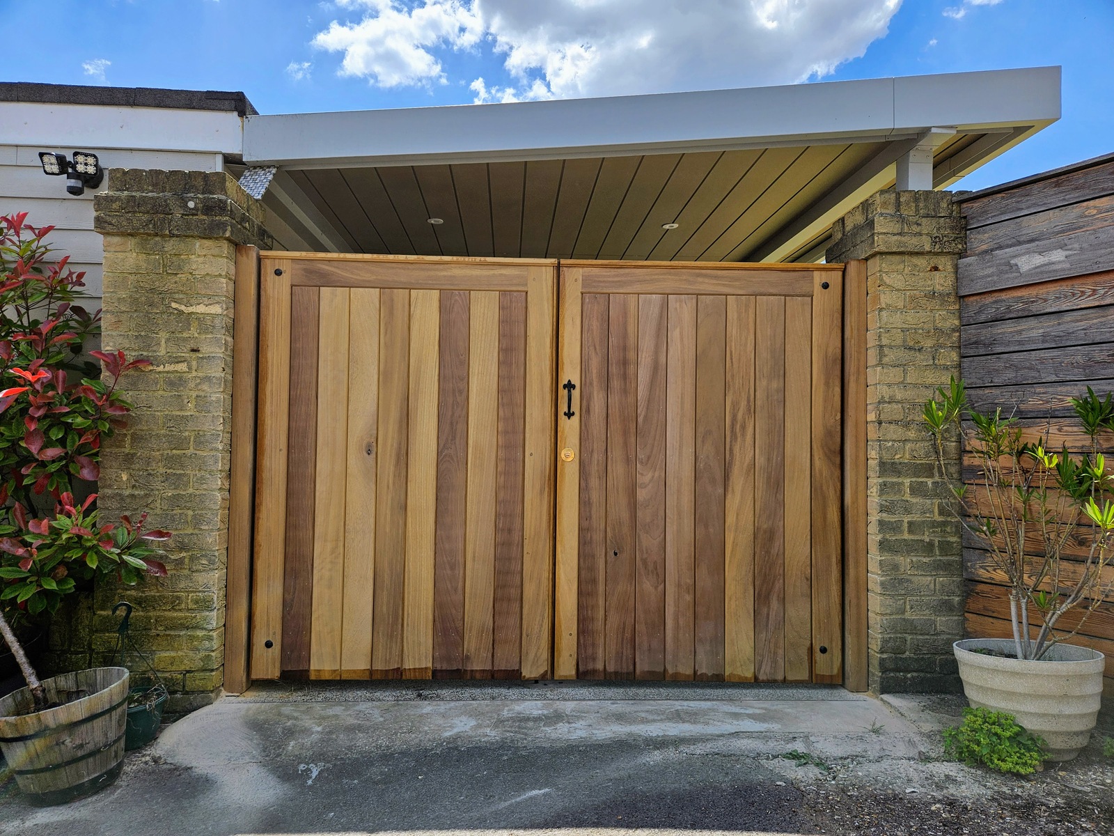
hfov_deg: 73.9
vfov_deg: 58.9
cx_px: 557
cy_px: 418
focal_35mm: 23
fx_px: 740
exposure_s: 1/1775
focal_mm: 5.4
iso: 25
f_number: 1.8
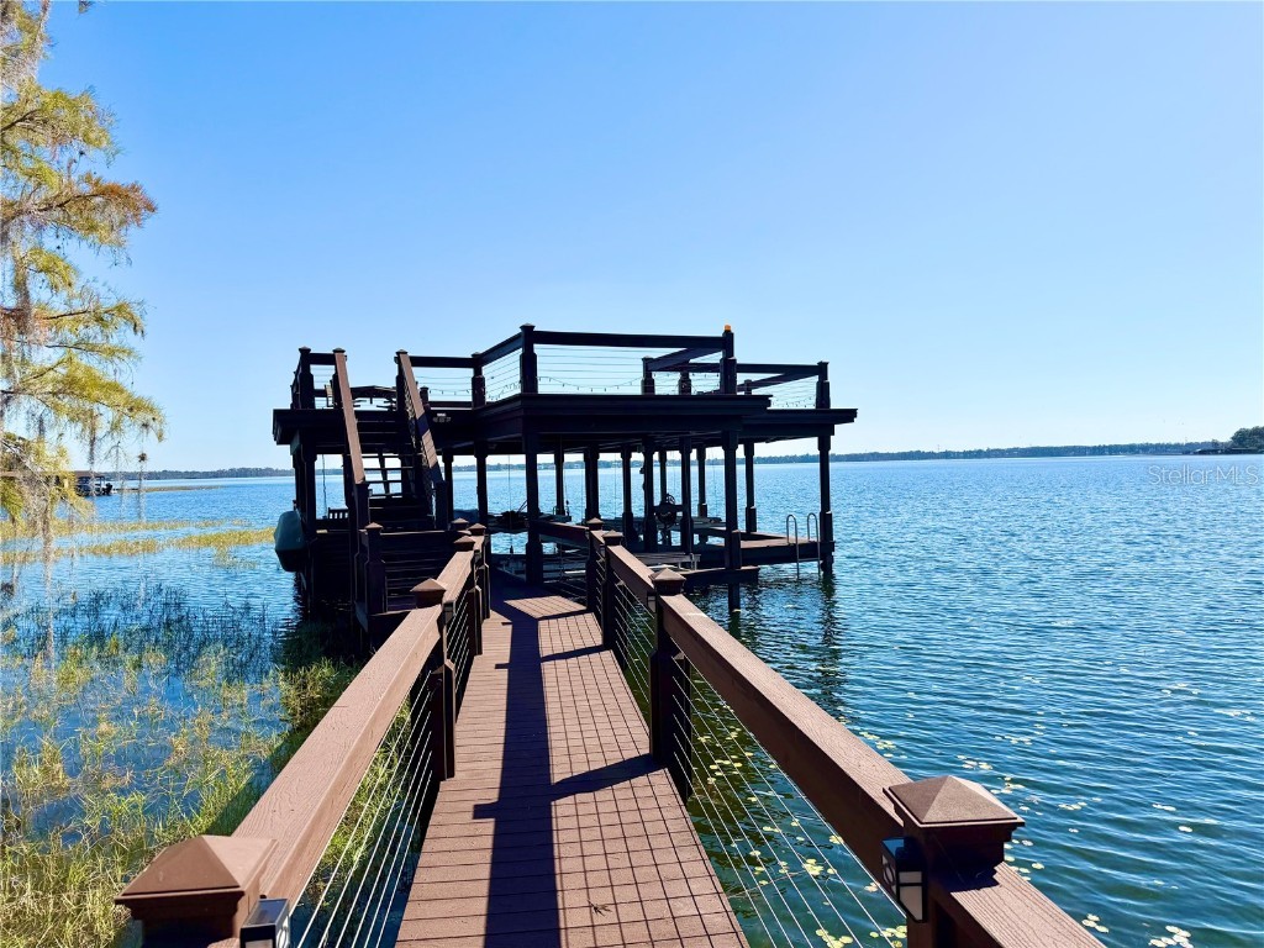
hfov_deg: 71.6
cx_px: 632
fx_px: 876
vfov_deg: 56.8
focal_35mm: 24
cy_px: 474
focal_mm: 6.76
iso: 80
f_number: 1.78
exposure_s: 1/8130
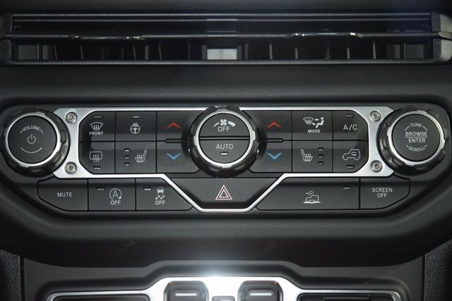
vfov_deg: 13.0
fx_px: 1319
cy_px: 150
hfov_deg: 19.5
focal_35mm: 105
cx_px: 226
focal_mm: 70
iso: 1400
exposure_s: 1/10
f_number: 4.5
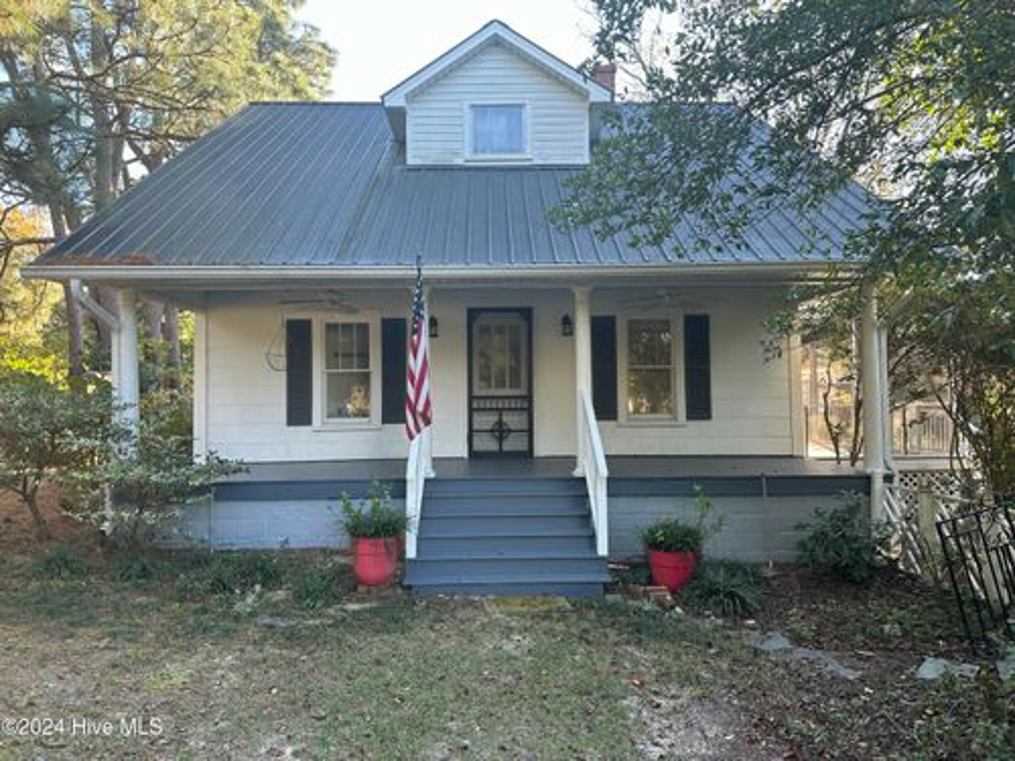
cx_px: 508
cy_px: 380
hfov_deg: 71.6
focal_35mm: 24
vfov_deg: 56.8
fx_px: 704
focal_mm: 6.86
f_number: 1.78
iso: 80
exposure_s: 1/147
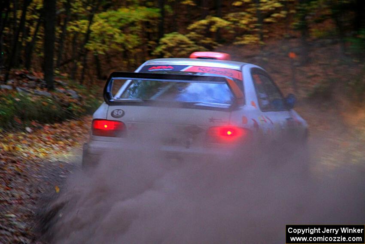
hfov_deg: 14.3
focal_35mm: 143
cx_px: 182
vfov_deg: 9.6
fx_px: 1450
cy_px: 122
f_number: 5.6
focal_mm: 93
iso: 3200
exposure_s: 1/100
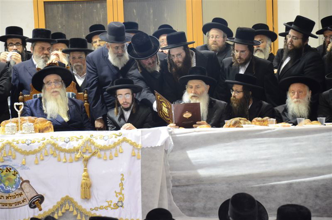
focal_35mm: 158
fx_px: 1450
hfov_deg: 13.1
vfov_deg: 8.7
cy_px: 110
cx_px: 166
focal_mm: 105
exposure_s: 1/13
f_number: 5.6
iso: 1600
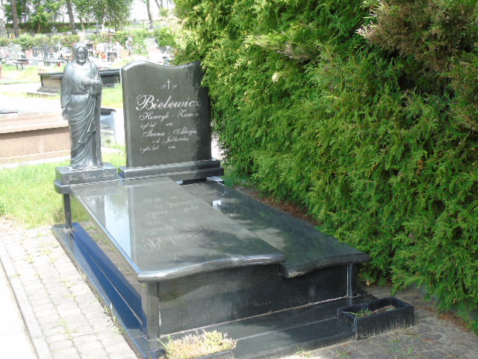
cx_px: 239
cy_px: 180
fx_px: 635
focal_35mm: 46
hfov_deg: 41.2
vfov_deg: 31.5
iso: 80
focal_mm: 8.2
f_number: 4.1
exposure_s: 1/125
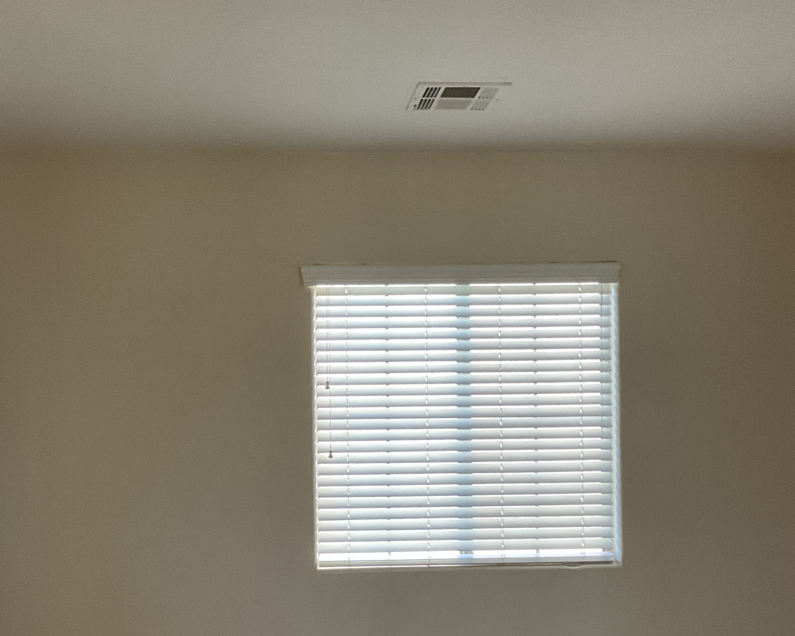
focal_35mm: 49
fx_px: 1153
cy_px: 435
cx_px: 313
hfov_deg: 37.9
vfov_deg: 30.6
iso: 160
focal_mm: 3
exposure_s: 1/60
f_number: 1.8
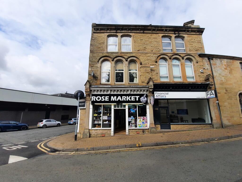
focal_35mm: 13
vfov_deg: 89.9
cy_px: 91
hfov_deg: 106.2
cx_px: 121
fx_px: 91
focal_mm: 1.74
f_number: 2.2
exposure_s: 1/1608
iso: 40
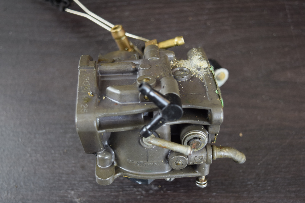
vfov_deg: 26.5
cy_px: 102
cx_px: 152
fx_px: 432
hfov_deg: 38.9
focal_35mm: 51
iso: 400
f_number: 5
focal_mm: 34
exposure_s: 1/100
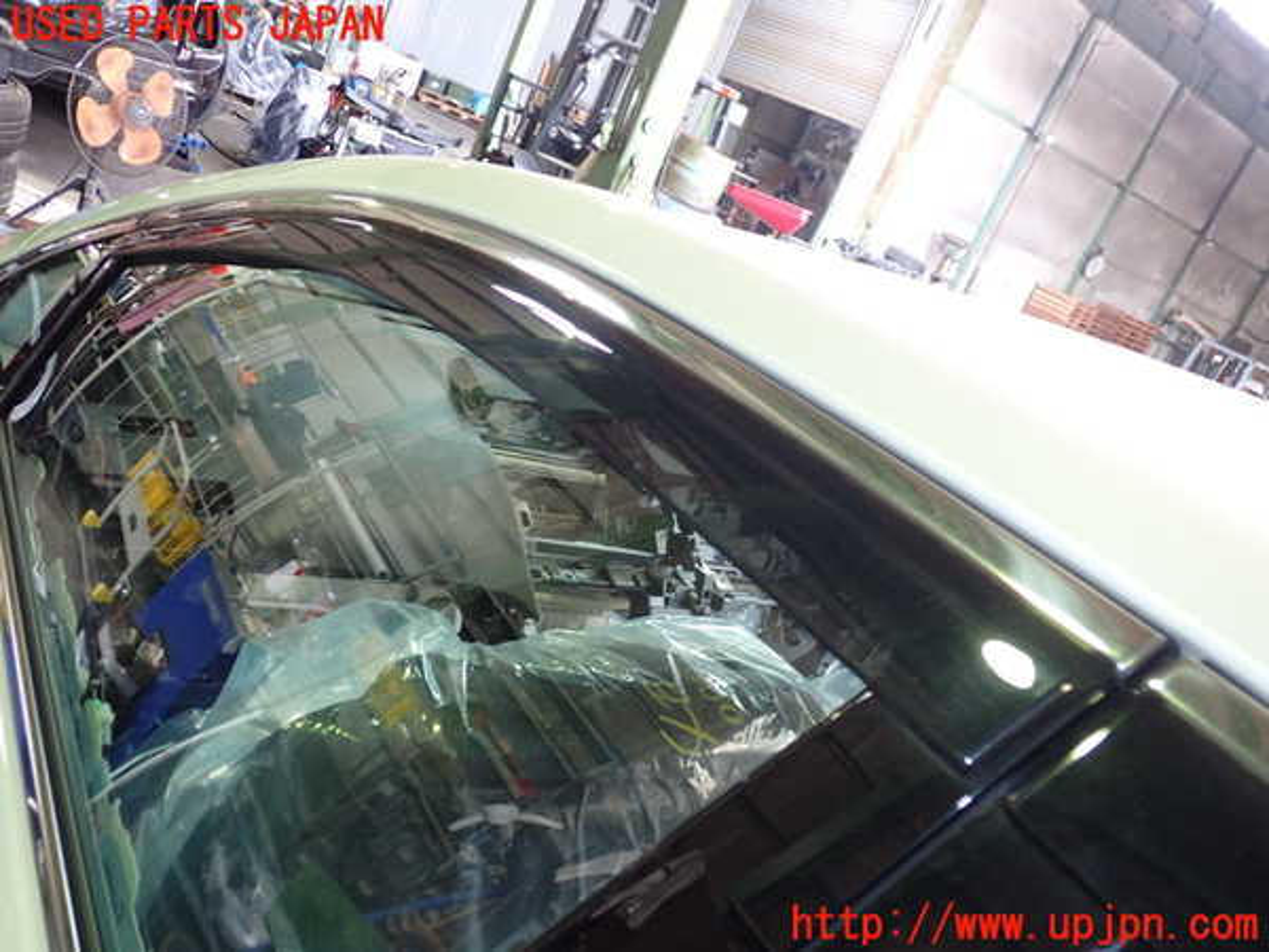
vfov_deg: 46.8
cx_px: 634
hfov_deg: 60.0
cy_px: 476
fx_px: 1100
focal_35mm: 30
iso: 200
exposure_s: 1/30
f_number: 2.3
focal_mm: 5.4
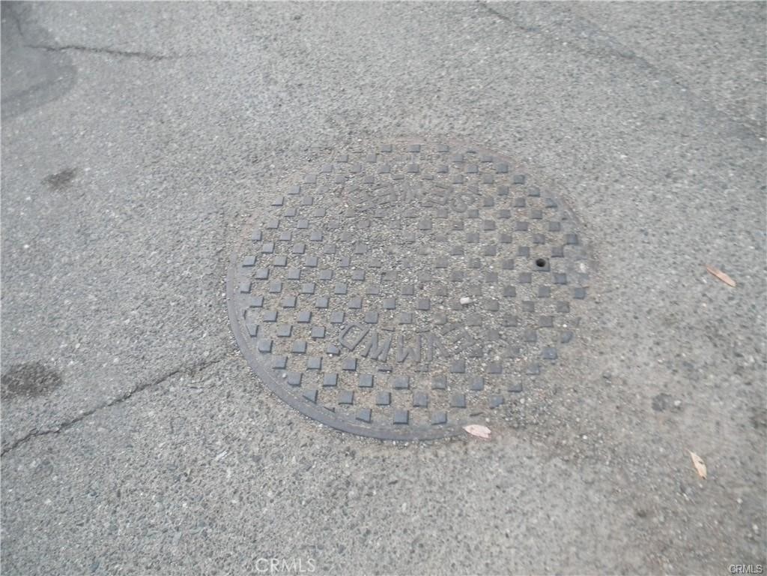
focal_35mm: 28
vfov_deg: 49.7
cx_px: 384
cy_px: 288
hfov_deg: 63.4
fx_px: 620
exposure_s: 1/21.4
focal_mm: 5
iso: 400
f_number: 3.5
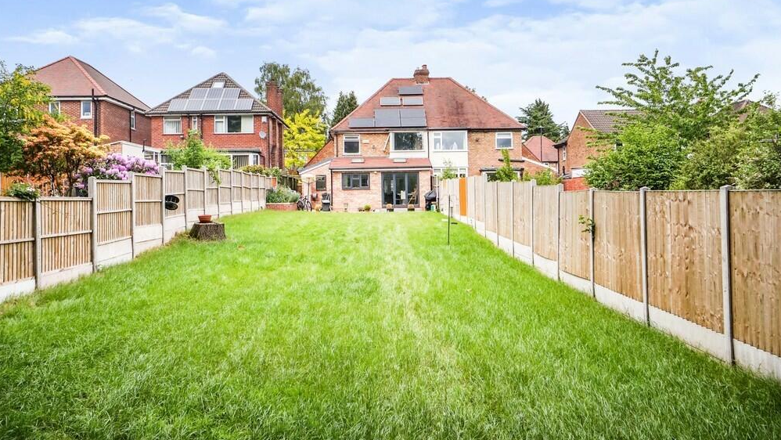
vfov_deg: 40.1
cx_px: 384
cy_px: 181
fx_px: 601
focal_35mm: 29
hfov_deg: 66.0
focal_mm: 18
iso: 400
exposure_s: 1/320
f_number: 9
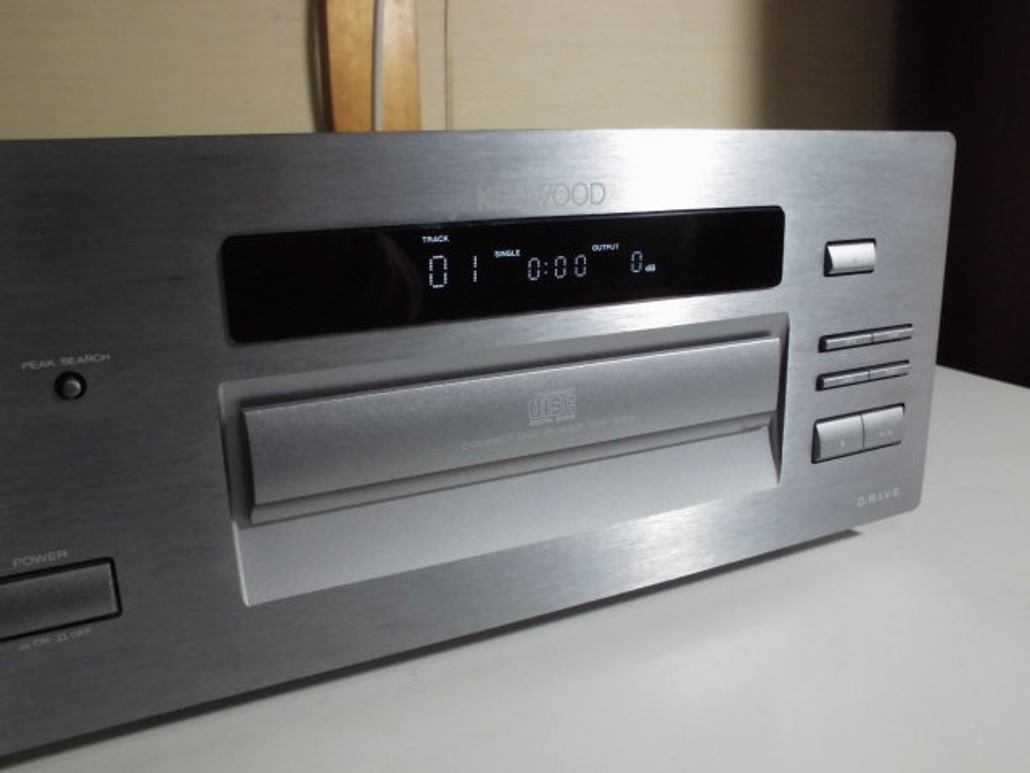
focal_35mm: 29
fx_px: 863
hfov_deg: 61.7
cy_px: 386
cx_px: 515
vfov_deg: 48.2
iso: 400
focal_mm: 5.3
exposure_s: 1/30
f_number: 3.7
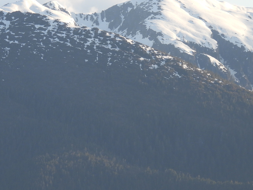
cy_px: 95
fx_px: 3047
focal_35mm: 417
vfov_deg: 3.6
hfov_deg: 4.8
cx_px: 61
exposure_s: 1/320
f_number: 4.5
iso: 100
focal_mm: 39.3
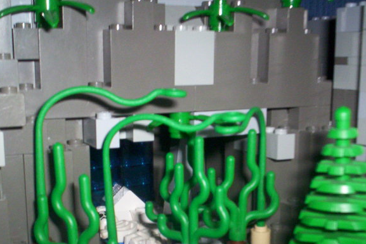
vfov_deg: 23.9
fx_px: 569
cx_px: 181
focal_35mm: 56
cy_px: 187
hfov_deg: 35.6
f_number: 4.5
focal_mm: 4.99
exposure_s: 1/60
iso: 140
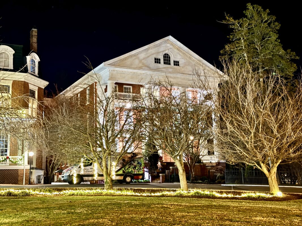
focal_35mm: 48
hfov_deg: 39.7
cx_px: 151
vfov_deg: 30.3
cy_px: 113
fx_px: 419
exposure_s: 1/2
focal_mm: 6.86
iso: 400
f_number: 1.78
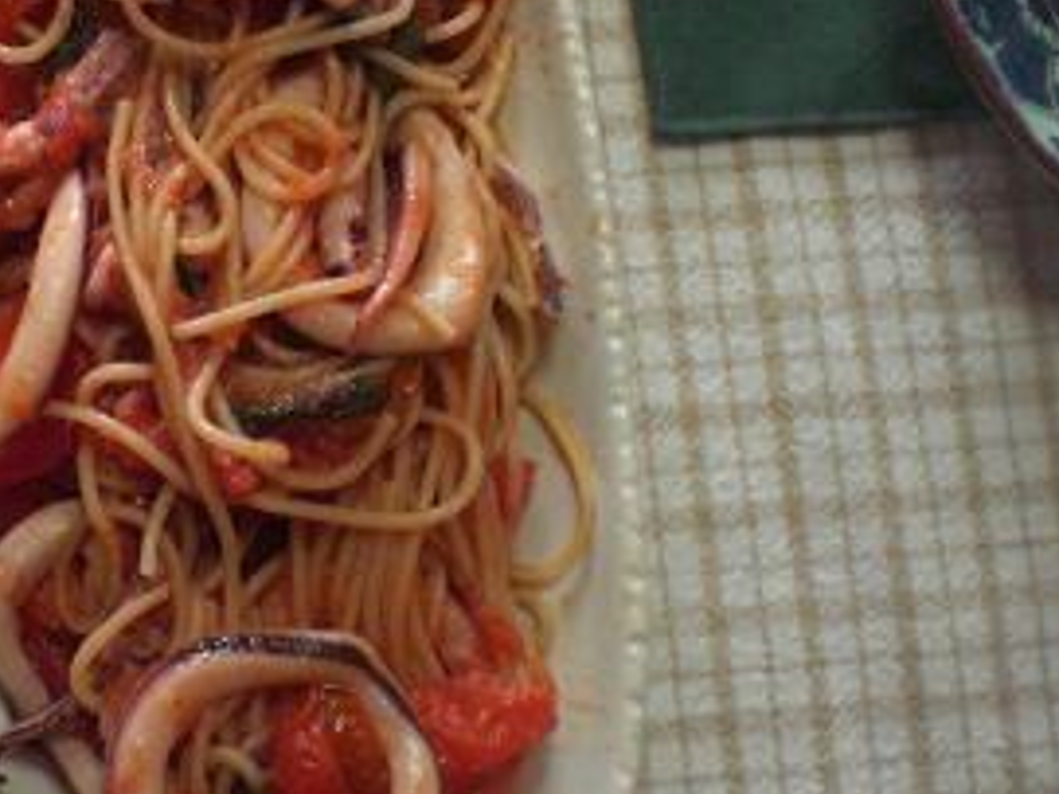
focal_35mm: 65
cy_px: 286
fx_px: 1988
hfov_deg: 29.1
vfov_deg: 22.5
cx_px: 199
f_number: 3.1
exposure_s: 1/100
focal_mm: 6.3
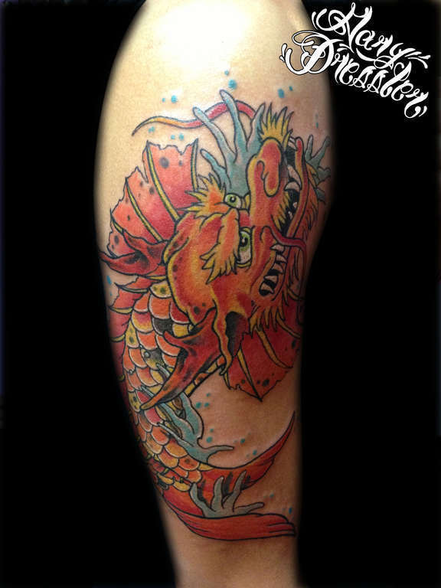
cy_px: 294
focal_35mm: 33
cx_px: 220
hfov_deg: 42.9
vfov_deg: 55.4
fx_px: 561
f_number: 2.4
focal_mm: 4.13
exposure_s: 1/20
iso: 400
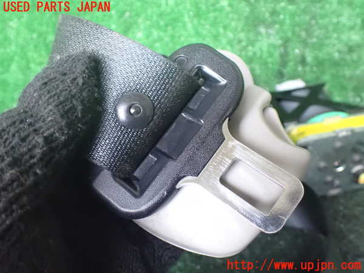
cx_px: 182
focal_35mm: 30
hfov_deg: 60.0
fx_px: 315
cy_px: 136
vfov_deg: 46.8
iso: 1600
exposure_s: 1/30
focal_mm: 5.4
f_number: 2.3
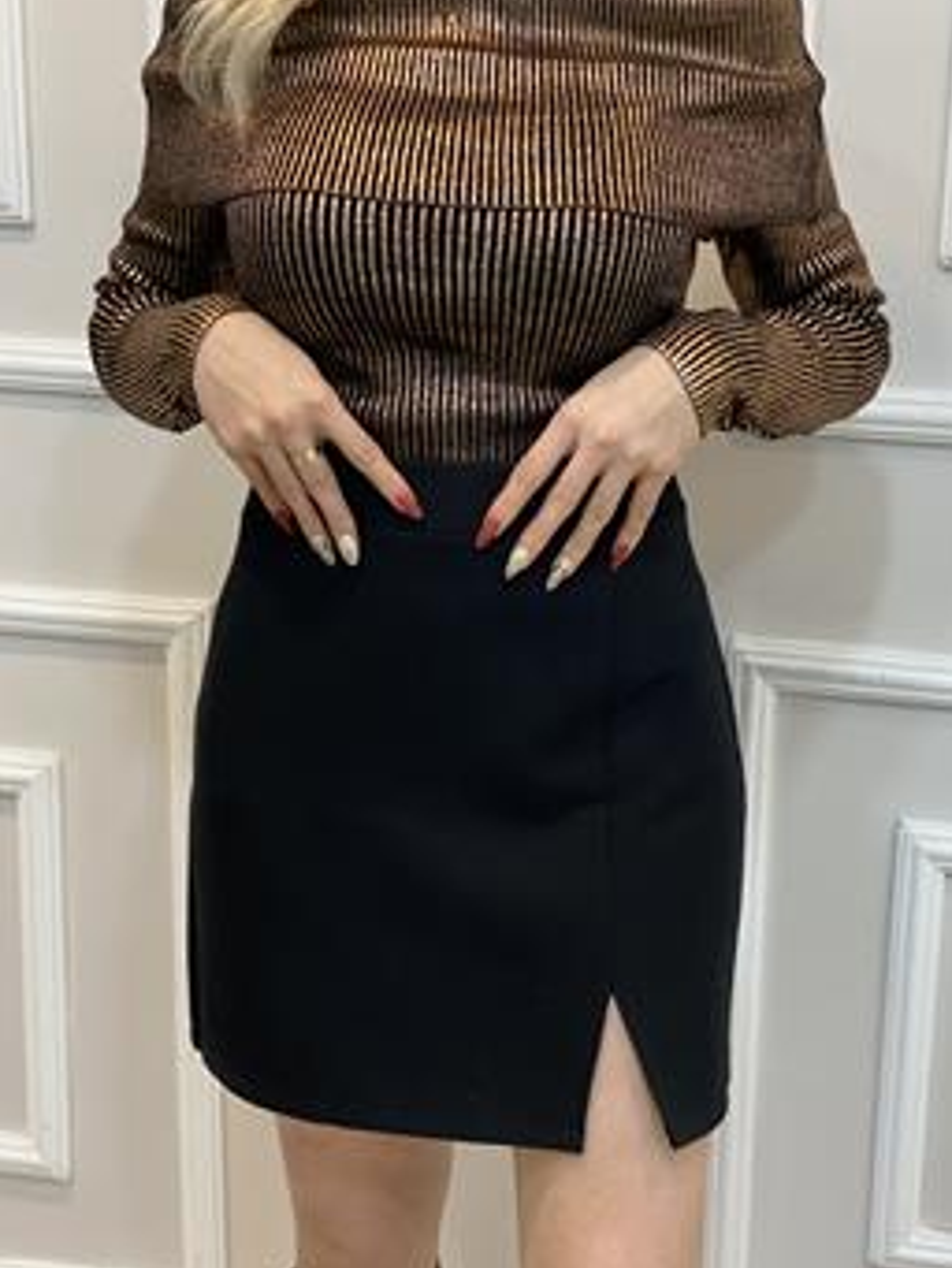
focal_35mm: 63
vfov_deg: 30.7
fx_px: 2309
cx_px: 539
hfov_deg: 23.3
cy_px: 679
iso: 200
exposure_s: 1/100
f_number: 2
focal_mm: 6
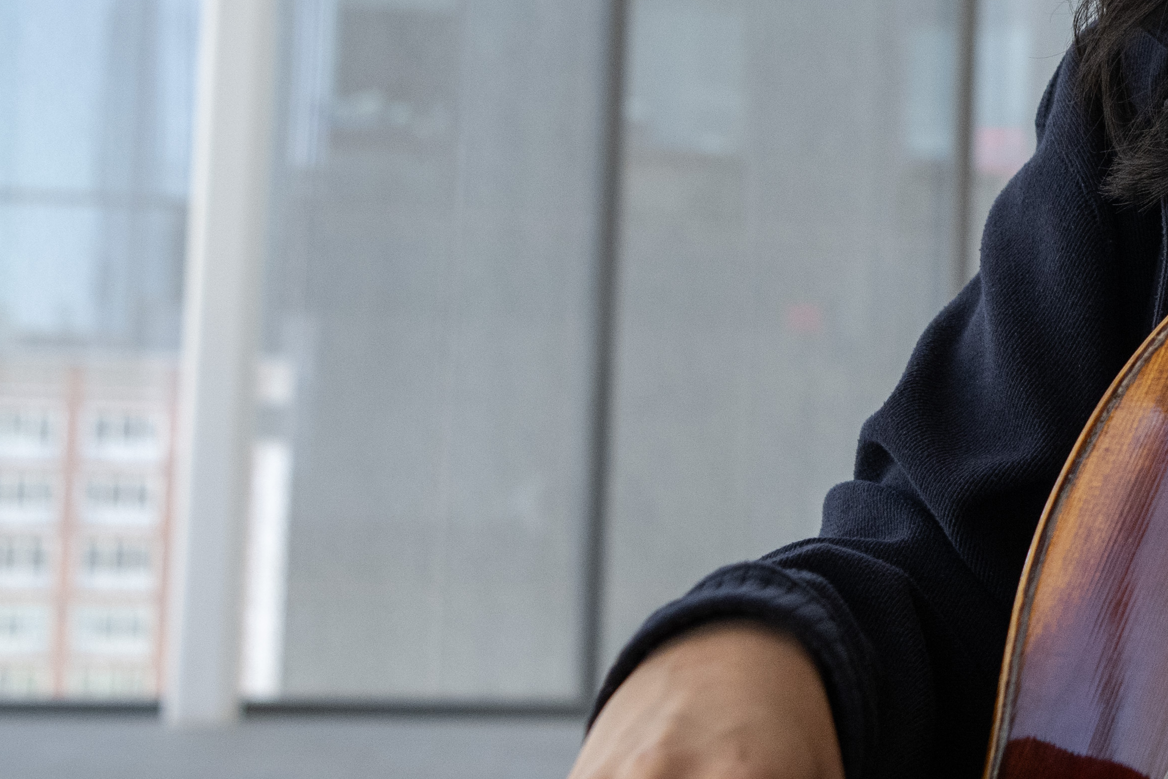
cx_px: 1297
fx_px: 2758
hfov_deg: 22.5
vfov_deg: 16.1
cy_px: 318
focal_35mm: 85
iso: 1250
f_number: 2.8
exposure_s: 1/500
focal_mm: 24
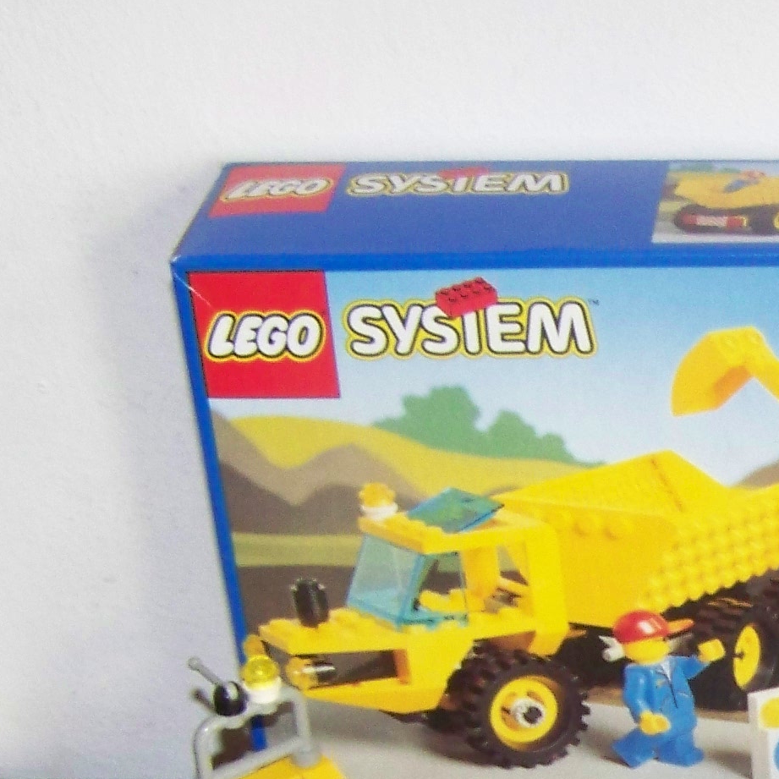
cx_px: 1029
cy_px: 931
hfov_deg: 14.8
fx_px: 2852
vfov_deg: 15.0
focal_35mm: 112
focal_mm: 6.3
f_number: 2.8
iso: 200
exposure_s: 1/30
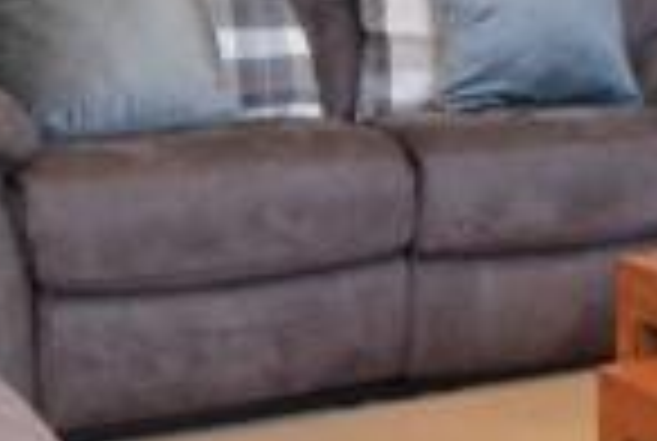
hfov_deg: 15.6
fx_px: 1920
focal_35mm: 105
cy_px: -61
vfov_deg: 12.8
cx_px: 1292
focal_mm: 10
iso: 1000
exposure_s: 1/60
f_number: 3.5
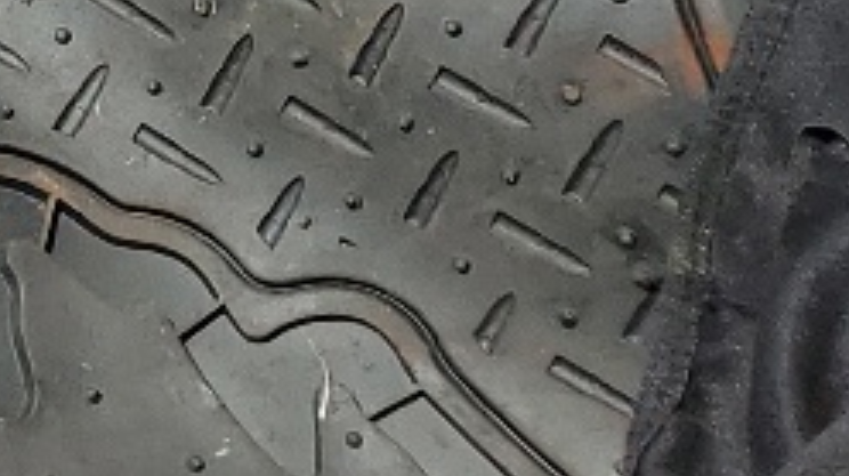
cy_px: -942
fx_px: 4116
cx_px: -1582
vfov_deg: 6.1
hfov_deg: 9.5
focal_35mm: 183
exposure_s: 1/3333
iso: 50
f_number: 1.5
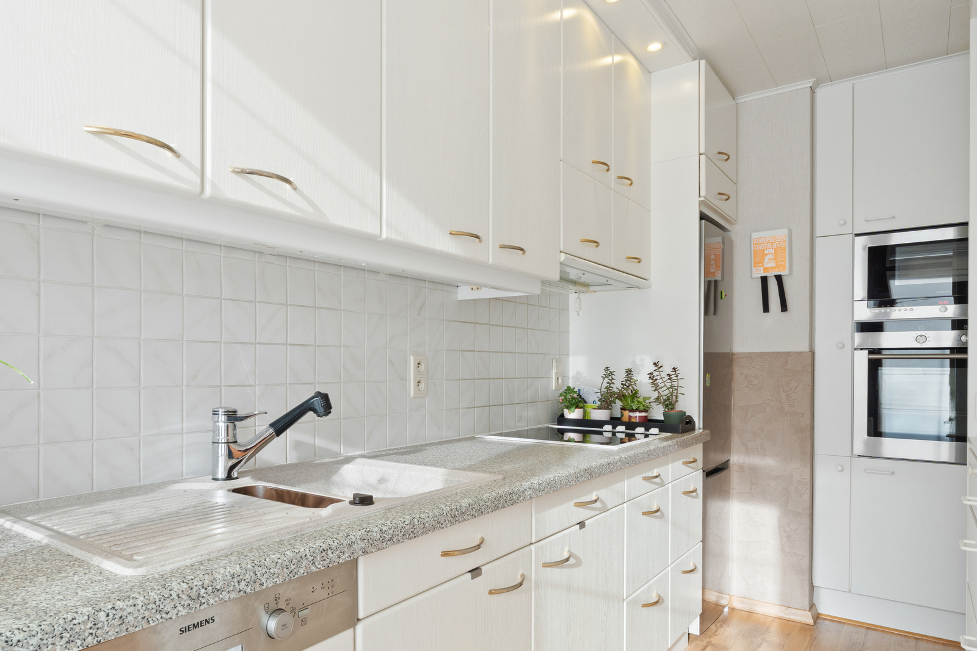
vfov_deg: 52.9
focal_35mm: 24
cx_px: 367
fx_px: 651
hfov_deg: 72.5
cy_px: 381
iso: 250
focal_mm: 16
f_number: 11
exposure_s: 1/6
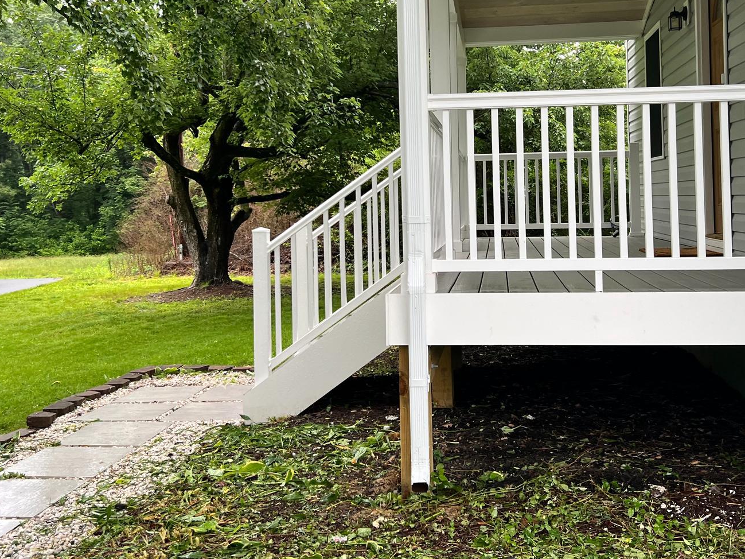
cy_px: 178
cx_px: 415
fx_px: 882
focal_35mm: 41
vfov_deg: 34.7
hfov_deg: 45.7
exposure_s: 1/121
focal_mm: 5.7
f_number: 1.5
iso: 100
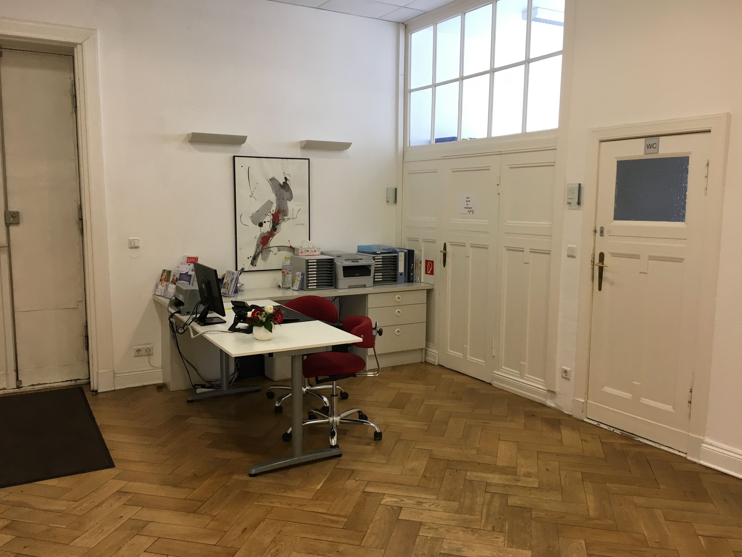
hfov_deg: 61.7
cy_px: 278
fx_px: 622
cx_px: 371
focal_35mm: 29
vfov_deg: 48.2
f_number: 2.2
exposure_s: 1/33
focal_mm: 4.15
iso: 50
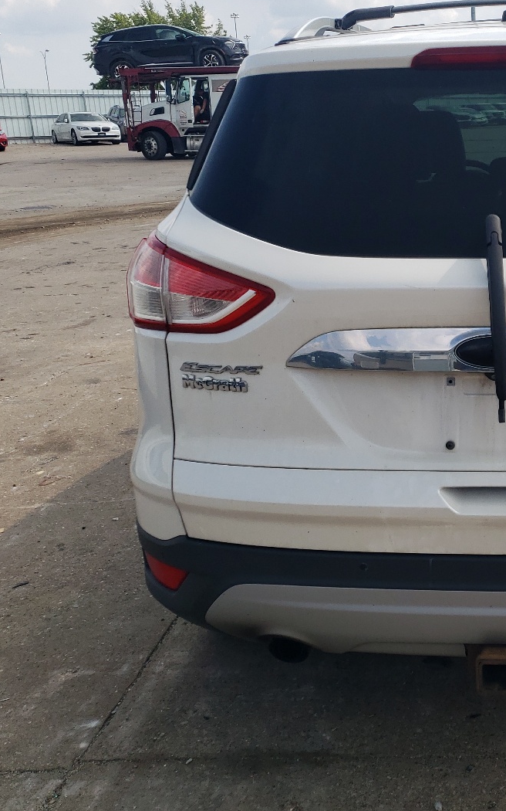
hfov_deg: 28.5
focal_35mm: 42
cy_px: 359
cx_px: 517
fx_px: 927
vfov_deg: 47.1
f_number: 1.5
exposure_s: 1/3333
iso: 50
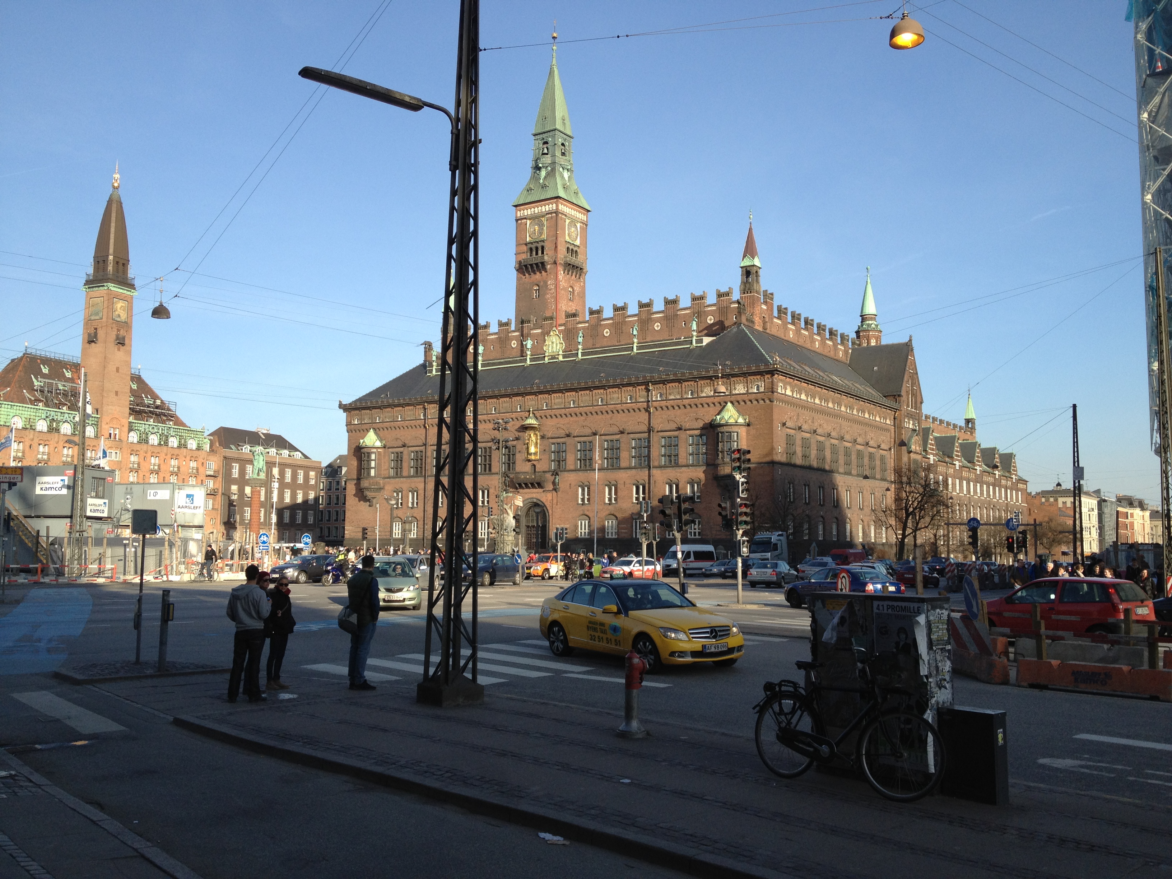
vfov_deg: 40.7
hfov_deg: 52.6
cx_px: 586
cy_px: 440
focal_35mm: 35
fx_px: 1185
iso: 64
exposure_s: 1/935
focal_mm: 4.28
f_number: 2.4
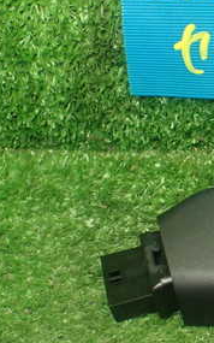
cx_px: 238
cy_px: 171
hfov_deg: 18.6
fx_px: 626
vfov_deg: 30.6
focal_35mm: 67
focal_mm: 5.4
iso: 640
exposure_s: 1/125
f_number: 2.3
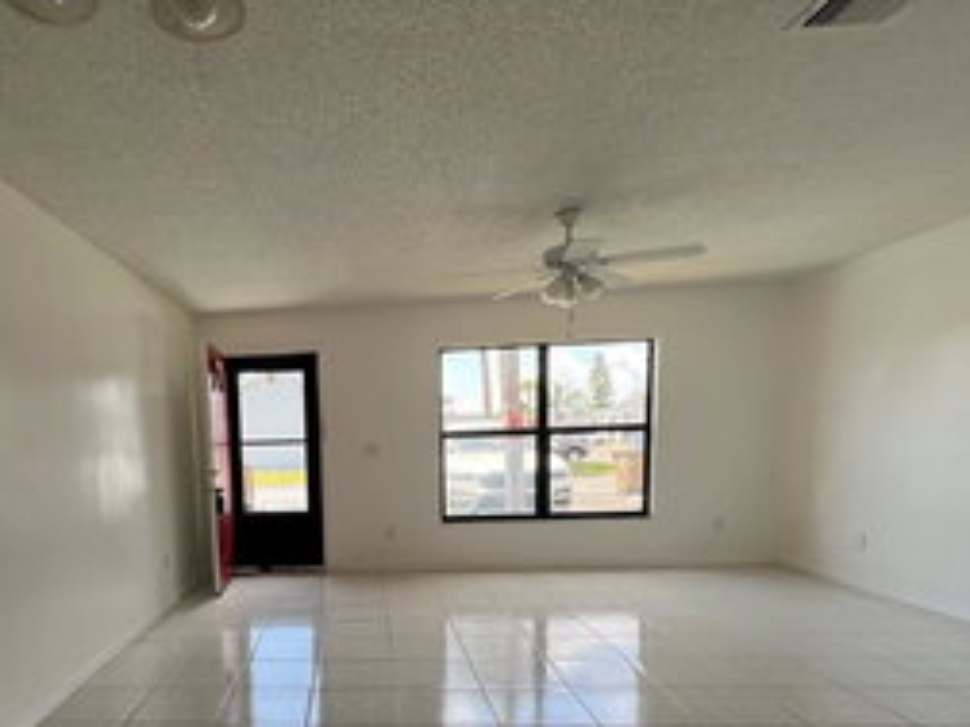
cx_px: 298
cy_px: 523
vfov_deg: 58.6
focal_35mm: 22
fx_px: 616
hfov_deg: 73.3
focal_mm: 1.57
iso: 32
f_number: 1.8
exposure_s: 1/173
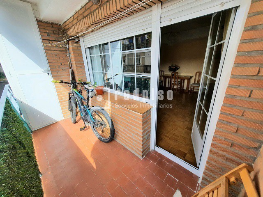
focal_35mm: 13
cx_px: 132
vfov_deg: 89.9
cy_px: 98
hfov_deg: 106.2
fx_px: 99
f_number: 2.2
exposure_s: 1/555
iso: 40
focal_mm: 1.74
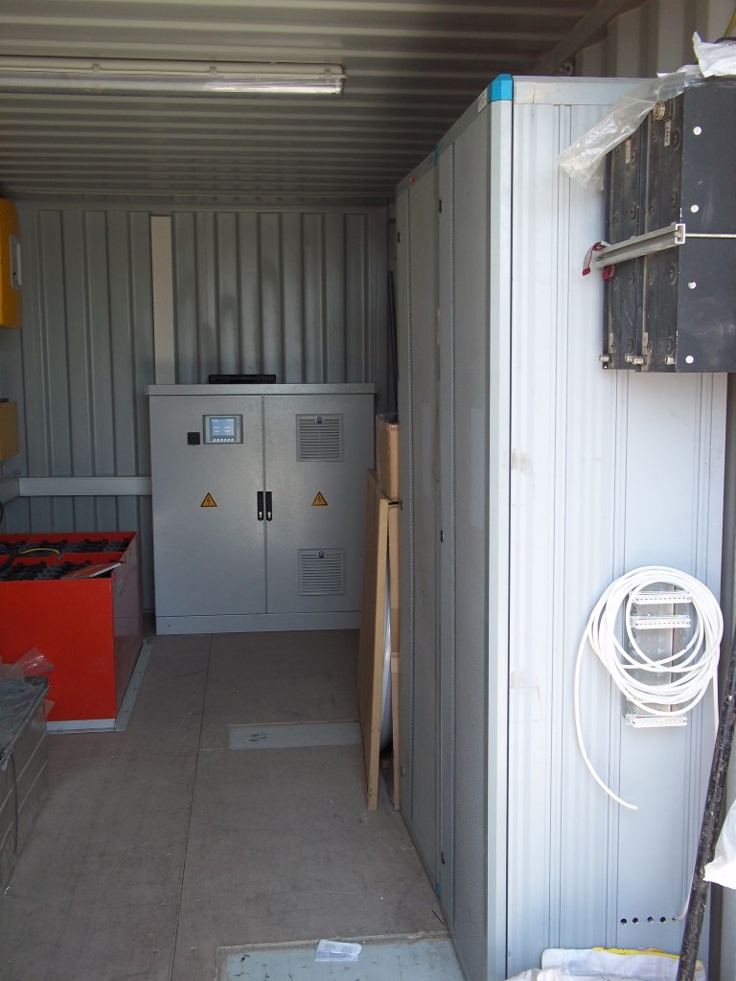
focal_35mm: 36
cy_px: 490
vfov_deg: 51.4
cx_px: 368
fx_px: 1021
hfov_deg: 39.7
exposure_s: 1/100
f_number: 3.1
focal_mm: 6.5
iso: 80
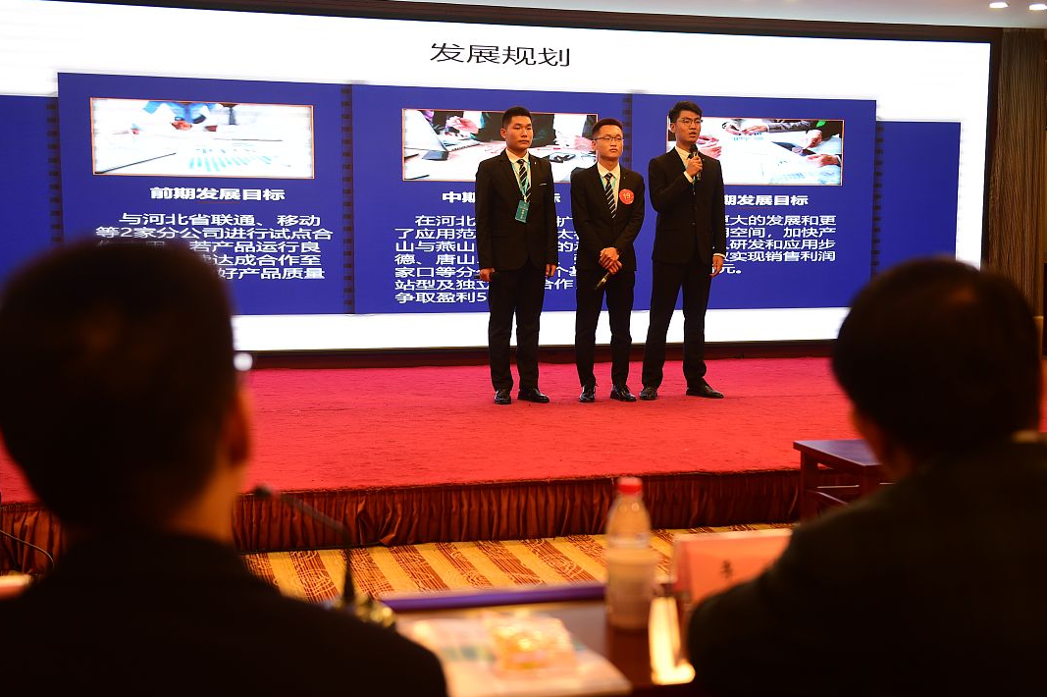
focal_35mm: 45
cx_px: 516
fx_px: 1308
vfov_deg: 29.8
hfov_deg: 43.6
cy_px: 360
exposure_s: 1/200
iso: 640
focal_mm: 40
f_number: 2.8
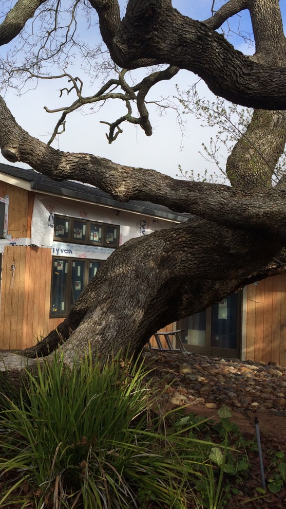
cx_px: 42
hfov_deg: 26.4
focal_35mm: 44
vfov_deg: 46.4
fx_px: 593
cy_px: 254
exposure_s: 1/2053
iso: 40
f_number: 2.2
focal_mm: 4.12
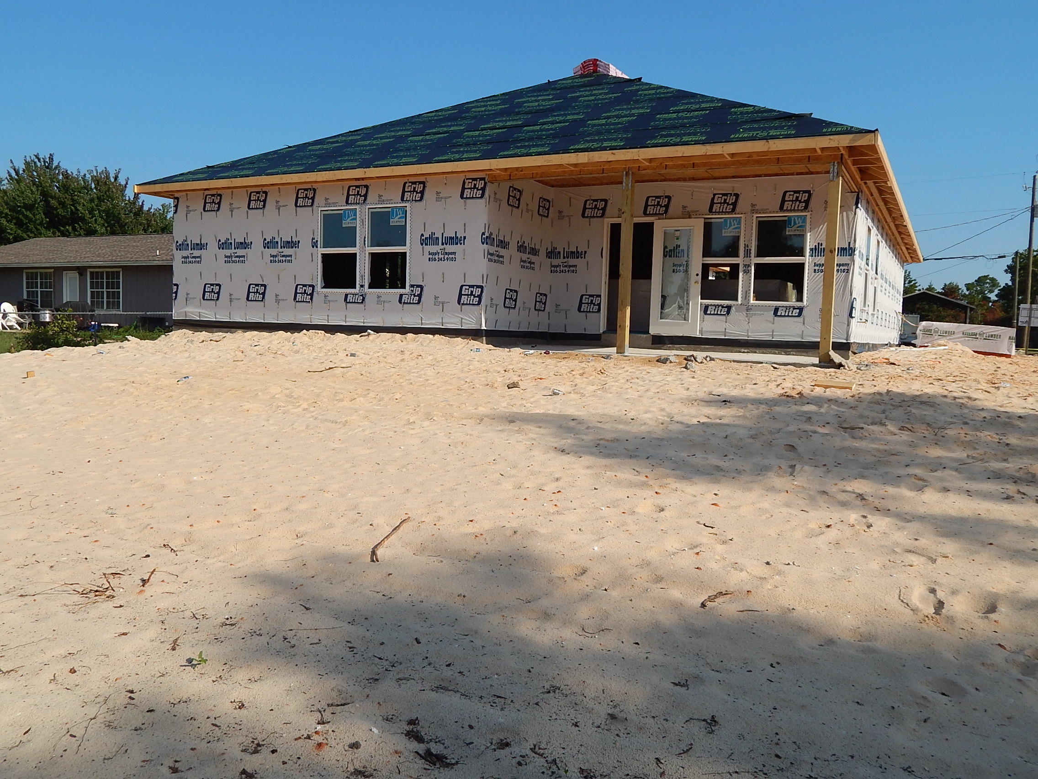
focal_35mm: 28
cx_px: 519
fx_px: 840
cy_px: 390
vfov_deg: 49.7
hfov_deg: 63.4
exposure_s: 1/640
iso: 125
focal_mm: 5.1
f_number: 6.3
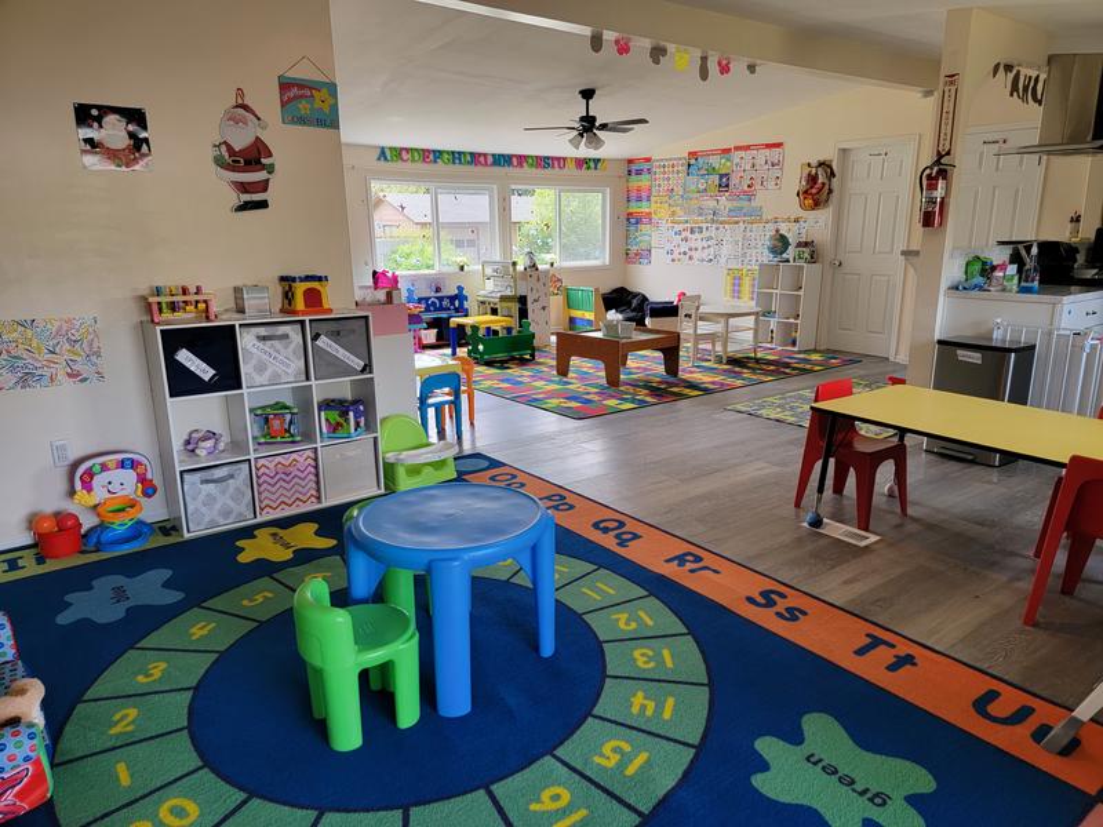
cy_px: 414
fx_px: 765
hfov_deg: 71.6
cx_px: 552
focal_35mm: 24
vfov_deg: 56.8
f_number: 1.8
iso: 125
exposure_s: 1/120
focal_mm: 6.7
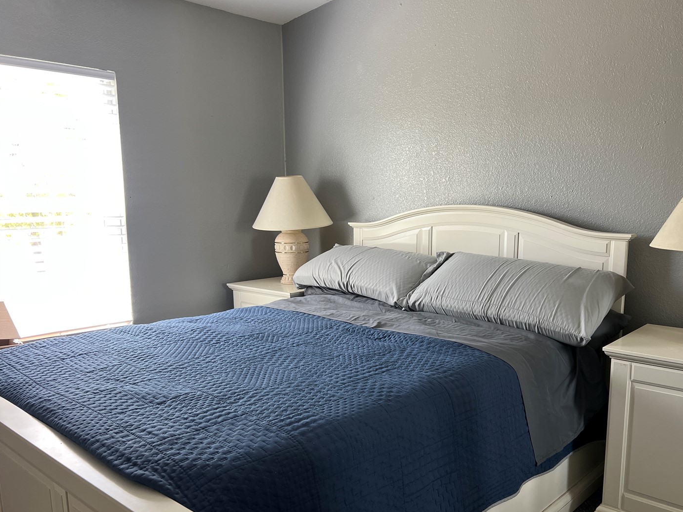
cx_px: 391
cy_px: 291
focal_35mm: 30
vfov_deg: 46.7
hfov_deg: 59.7
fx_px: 592
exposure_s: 1/109
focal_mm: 5.7
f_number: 1.5
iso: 125
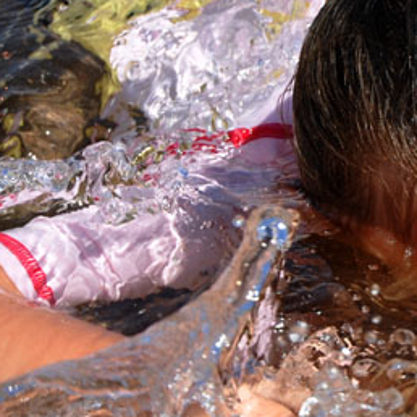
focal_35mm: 531
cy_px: 145
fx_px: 7233
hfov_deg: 3.3
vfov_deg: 3.3
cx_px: 422
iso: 200
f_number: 6.3
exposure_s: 1/640
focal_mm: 105
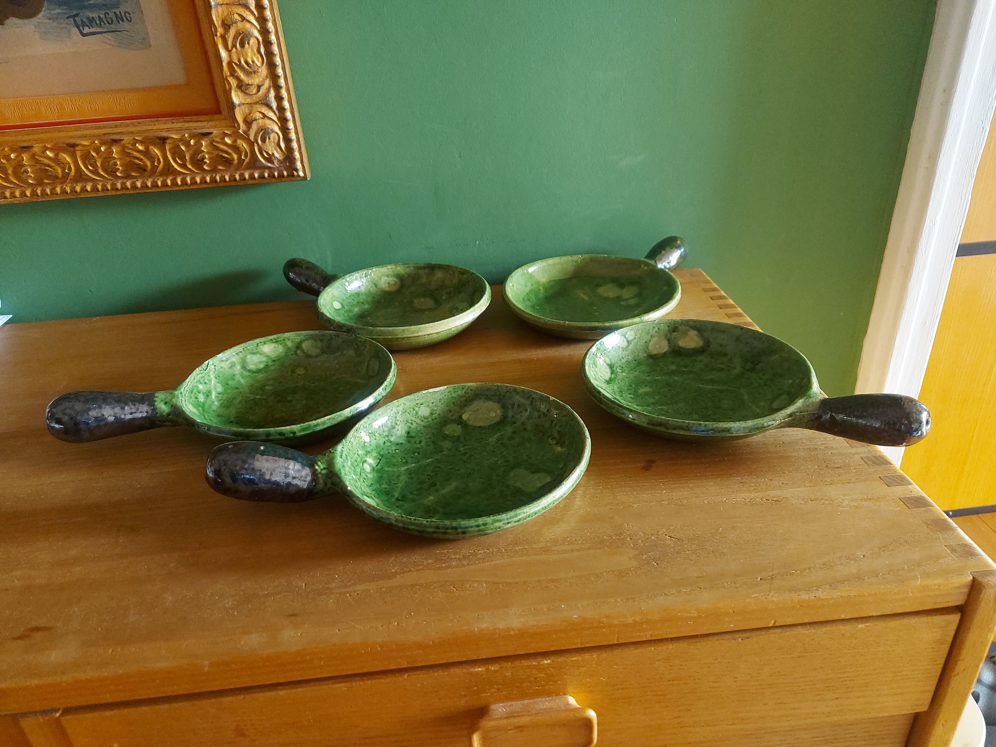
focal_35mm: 24
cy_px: 374
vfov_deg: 56.8
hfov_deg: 71.6
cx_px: 498
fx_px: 691
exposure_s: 1/25
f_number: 1.8
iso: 500
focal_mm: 5.23
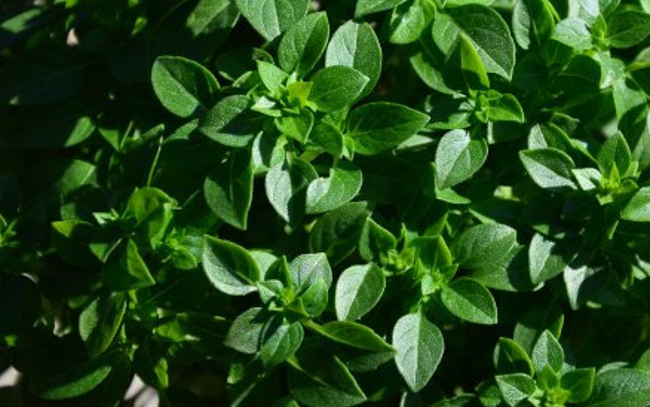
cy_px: 182
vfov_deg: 9.3
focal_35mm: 141
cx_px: 426
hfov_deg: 14.8
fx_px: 2498
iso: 100
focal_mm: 66
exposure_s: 1/250
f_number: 5.6
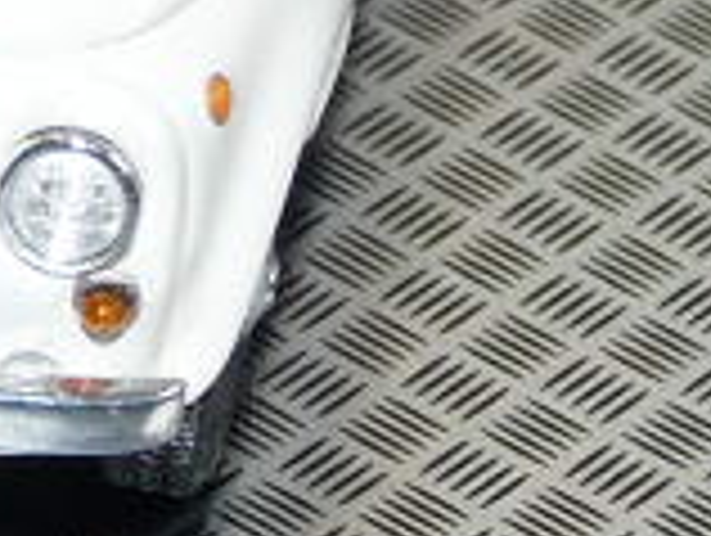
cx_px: -202
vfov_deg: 2.9
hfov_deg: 3.8
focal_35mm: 518
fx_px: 10656
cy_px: -414
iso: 100
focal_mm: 12.8
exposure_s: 1/40
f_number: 4
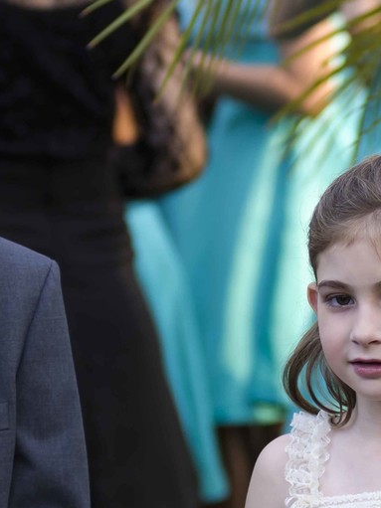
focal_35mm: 311
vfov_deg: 6.4
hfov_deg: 4.8
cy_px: 323
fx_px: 4566
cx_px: 166
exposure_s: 1/160
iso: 200
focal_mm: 92
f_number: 2.8
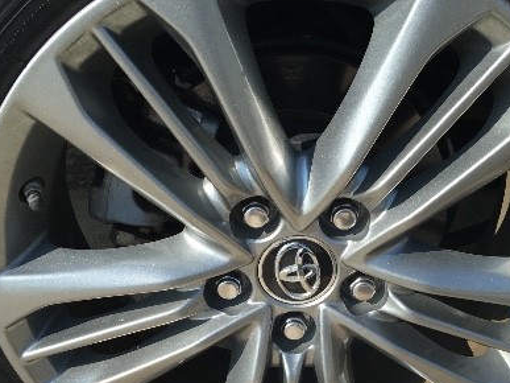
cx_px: 303
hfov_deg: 39.5
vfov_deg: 29.6
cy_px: 306
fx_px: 707
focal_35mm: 48
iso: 25
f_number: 2.2
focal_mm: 4.15
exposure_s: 1/1115
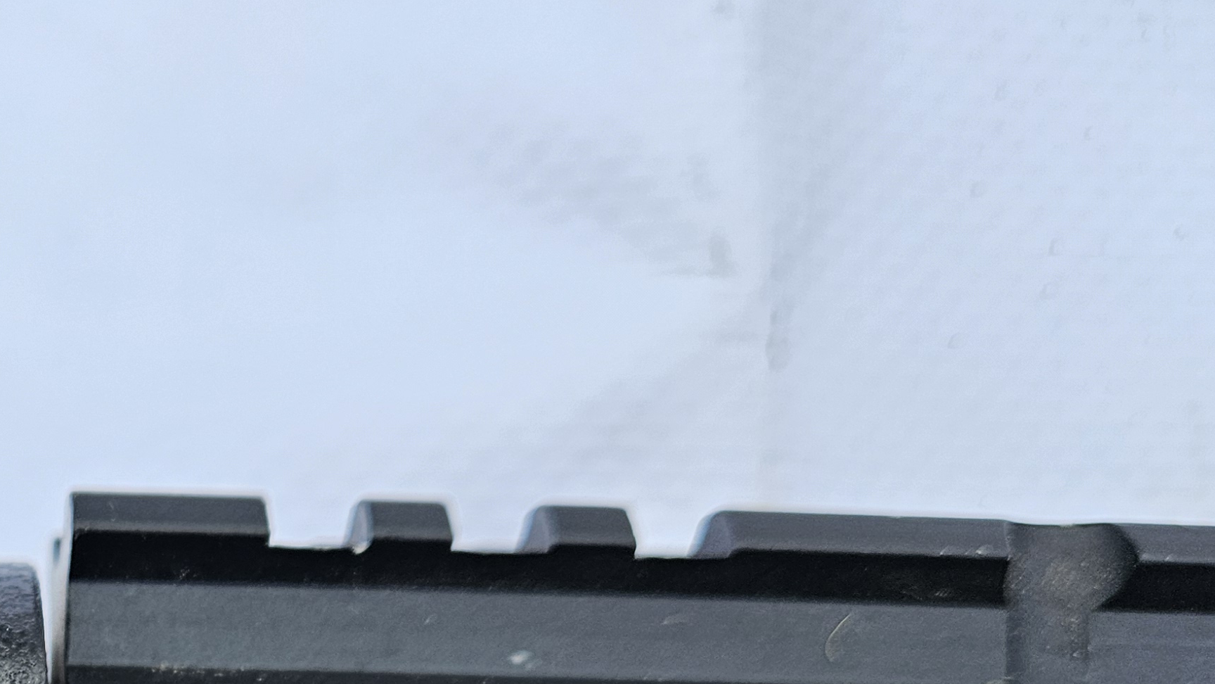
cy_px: 973
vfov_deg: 18.7
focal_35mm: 58
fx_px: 1869
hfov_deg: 32.7
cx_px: -32
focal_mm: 5.4
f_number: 1.8
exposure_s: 1/719
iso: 50
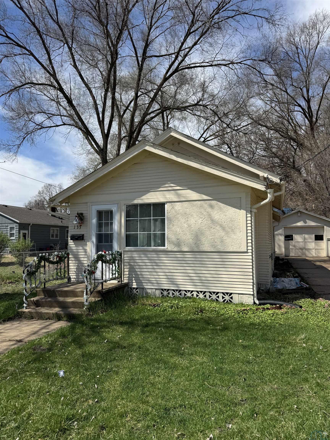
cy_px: 220
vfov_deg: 71.6
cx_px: 165
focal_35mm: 24
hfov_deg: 56.8
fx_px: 305
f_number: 1.78
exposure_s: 1/5348
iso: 80
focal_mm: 6.76
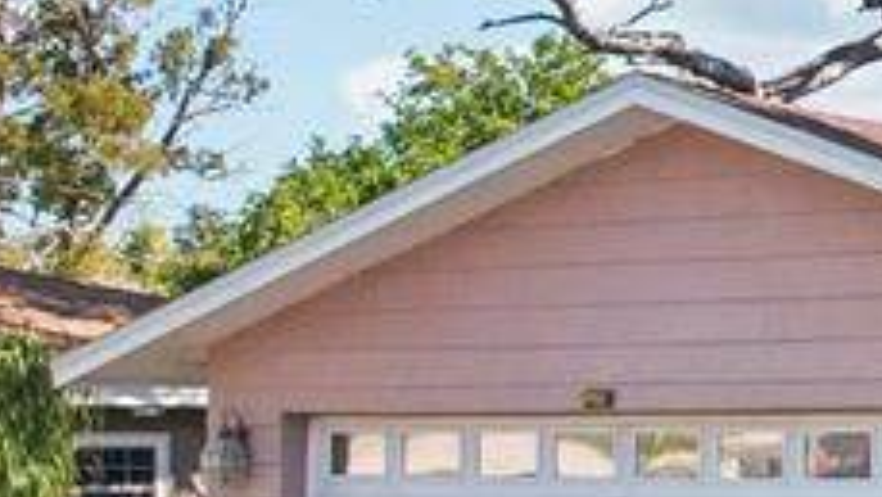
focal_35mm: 103
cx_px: 1521
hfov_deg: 17.4
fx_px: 2410
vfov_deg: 11.7
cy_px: 381
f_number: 2.8
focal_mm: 8.38
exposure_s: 1/640
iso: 400
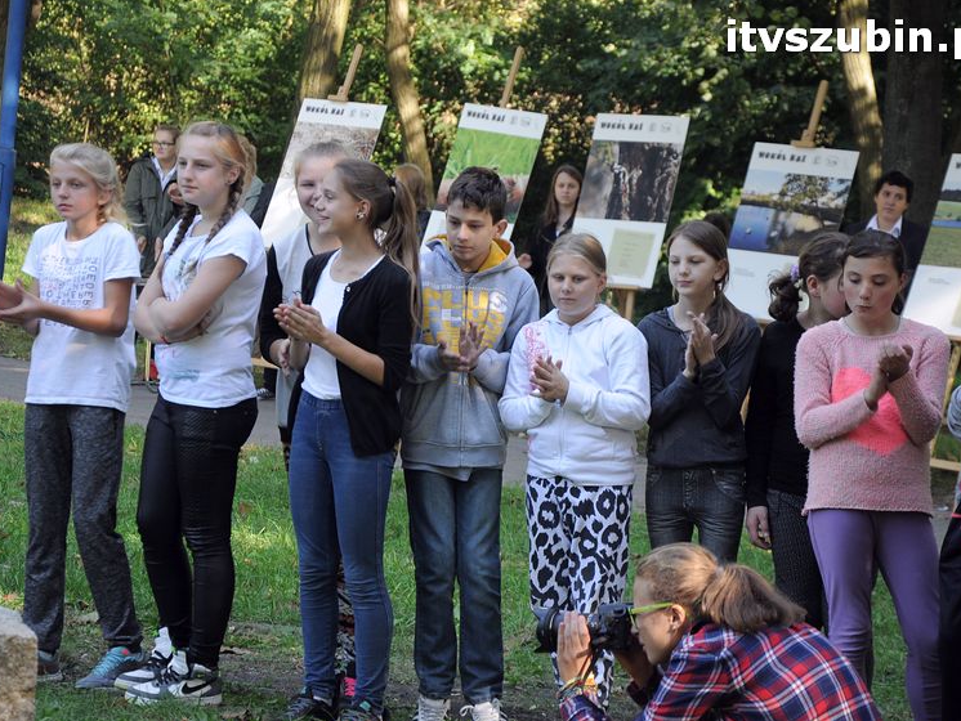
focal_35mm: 140
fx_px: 3875
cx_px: 469
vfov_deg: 10.6
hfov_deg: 14.1
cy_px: 361
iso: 400
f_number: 5.6
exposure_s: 1/100
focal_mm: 85
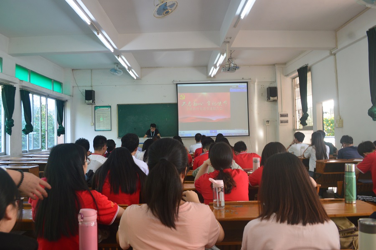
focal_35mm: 27
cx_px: 188
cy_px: 125
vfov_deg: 47.8
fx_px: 282
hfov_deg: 67.4
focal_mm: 18
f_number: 7.1
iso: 400
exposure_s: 1/25
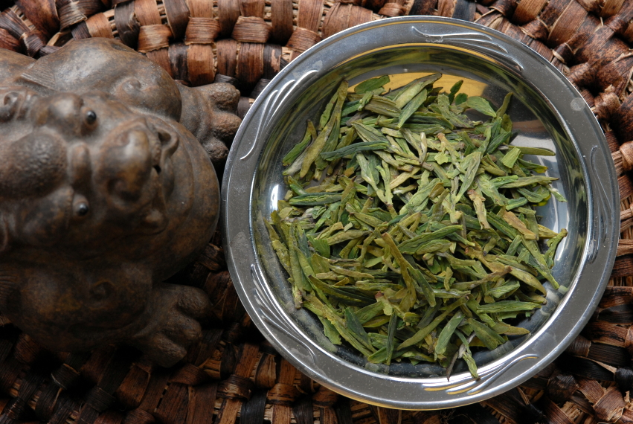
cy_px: 212
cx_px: 316
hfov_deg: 13.0
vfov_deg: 8.7
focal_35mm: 158
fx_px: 2773
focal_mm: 105
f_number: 13
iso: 400
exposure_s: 1/60
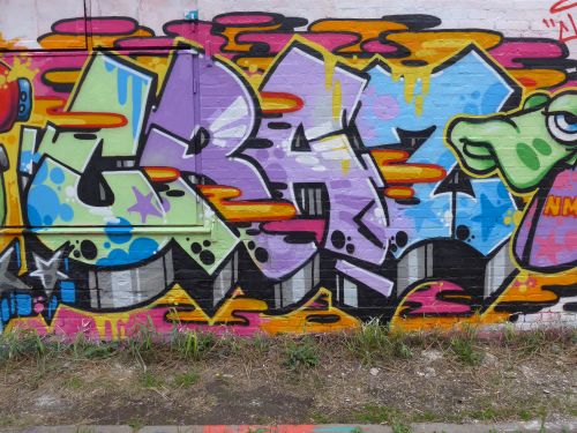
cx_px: 288
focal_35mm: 29
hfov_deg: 61.7
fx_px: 483
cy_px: 216
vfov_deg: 48.2
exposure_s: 1/200
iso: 80
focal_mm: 6
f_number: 2.8
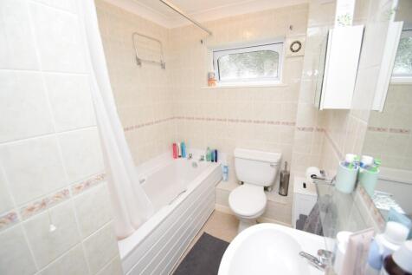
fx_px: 172
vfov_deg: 77.3
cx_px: 206
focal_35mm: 15
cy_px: 138
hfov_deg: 100.4
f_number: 3.5
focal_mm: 10
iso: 800
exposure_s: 1/60
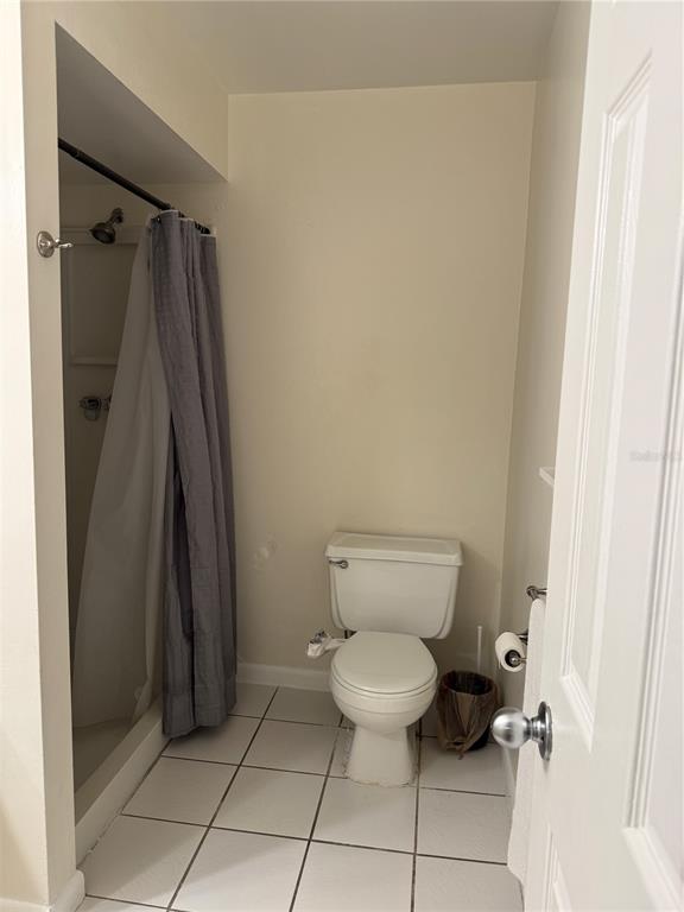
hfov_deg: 56.8
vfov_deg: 71.6
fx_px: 632
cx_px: 342
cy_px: 456
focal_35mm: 24
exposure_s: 1/60
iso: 125
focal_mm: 6.76
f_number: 1.78
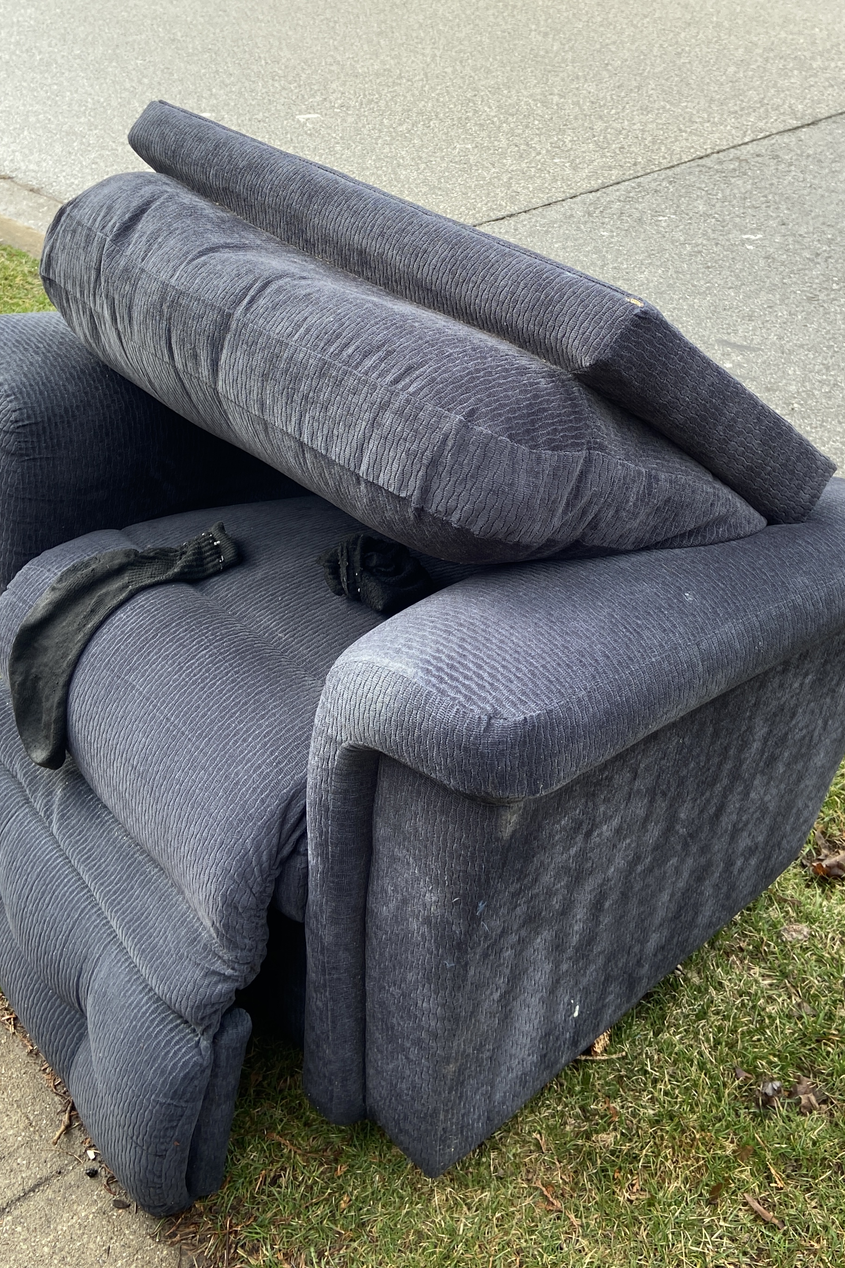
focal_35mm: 40
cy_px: 461
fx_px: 1408
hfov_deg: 33.4
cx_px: 459
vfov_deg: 47.9
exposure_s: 1/136
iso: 32
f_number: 1.8
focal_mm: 4.25
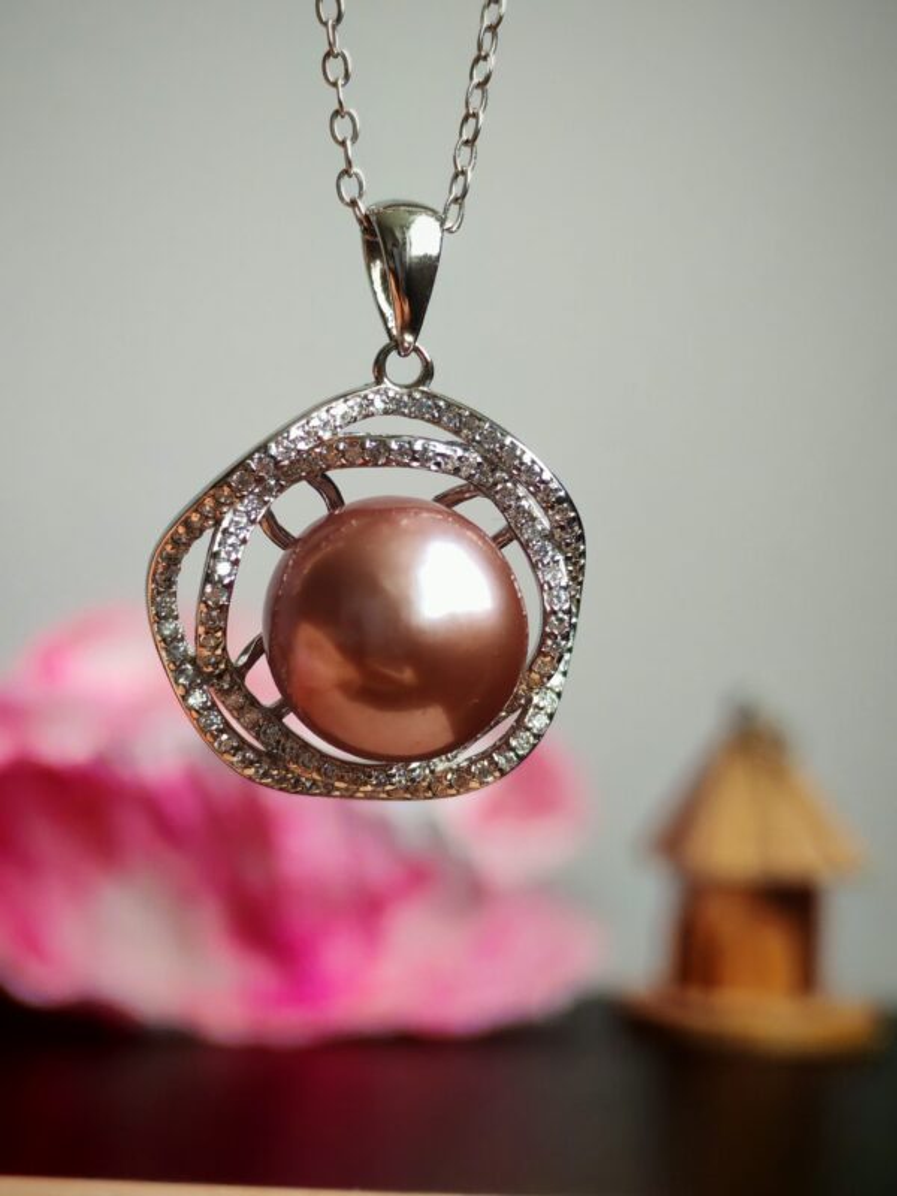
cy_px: 598
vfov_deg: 28.6
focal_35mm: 68
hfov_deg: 21.6
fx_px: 2349
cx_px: 448
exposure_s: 1/100
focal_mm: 5.52
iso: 200
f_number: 1.95
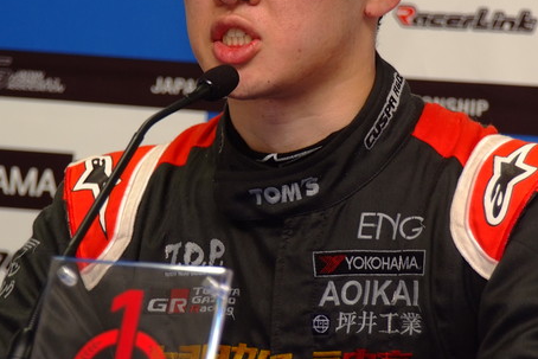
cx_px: 256
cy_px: 96
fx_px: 4813
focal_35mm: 322
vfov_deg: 4.3
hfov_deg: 6.4
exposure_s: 1/125
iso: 400
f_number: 5.6
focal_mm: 135
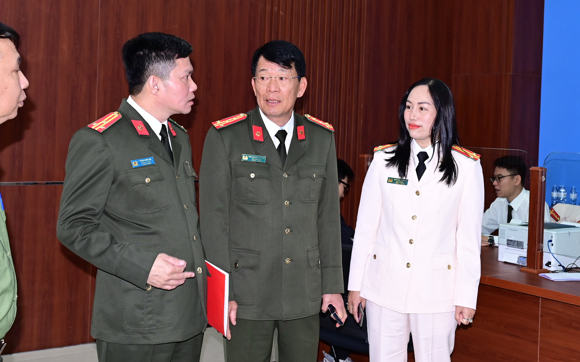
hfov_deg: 39.5
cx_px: 339
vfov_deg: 25.3
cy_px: 132
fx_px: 806
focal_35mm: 51
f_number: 4
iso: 1250
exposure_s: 1/200
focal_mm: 30
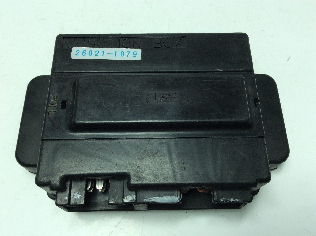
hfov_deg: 56.9
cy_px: 118
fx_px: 292
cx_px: 158
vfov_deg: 44.1
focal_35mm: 32
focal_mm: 3.3
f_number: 2.4
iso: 32
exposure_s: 1/319
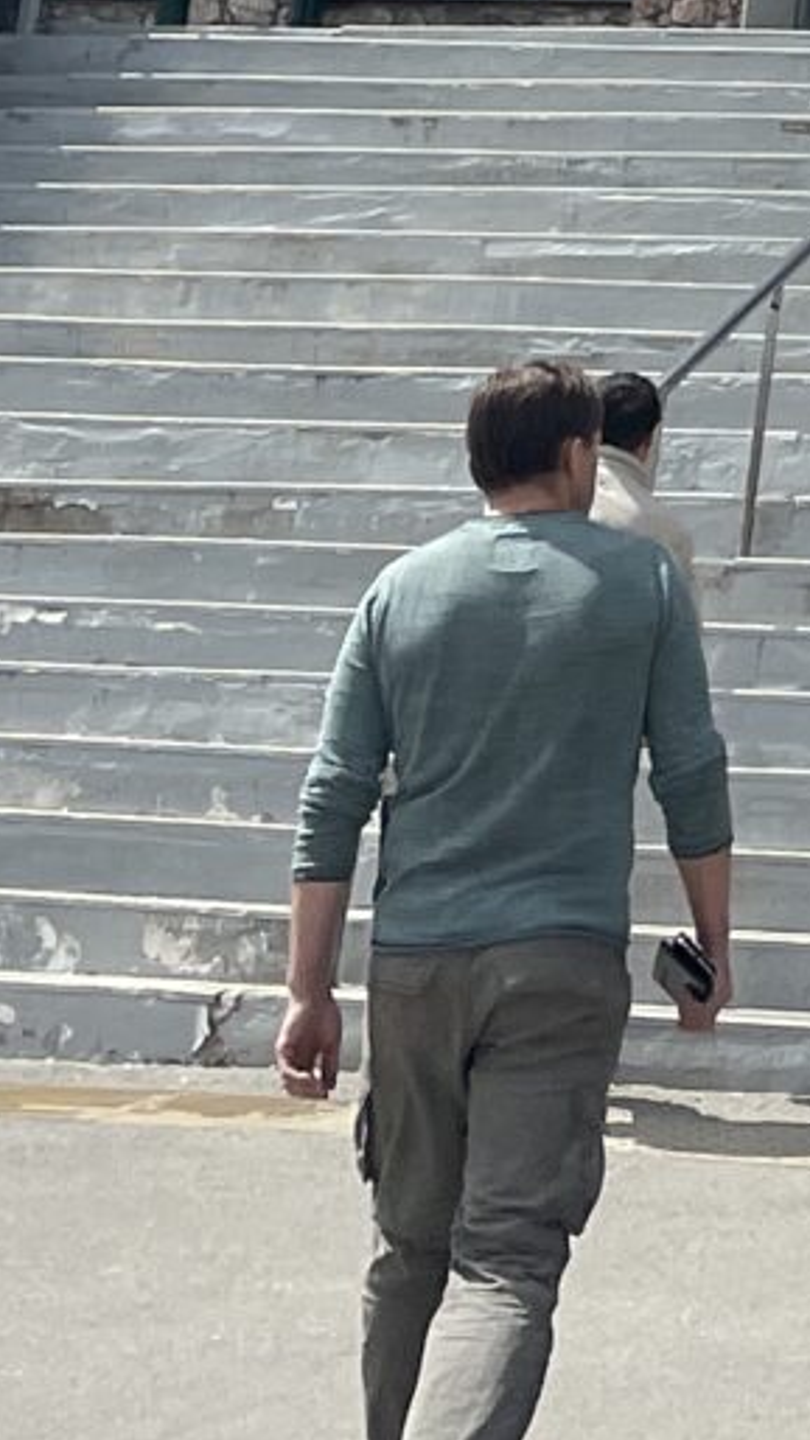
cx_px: 1771
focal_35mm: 141
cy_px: -1193
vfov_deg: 13.6
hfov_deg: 8.1
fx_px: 5386
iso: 32
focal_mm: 4.2
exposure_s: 1/4651
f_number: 1.6
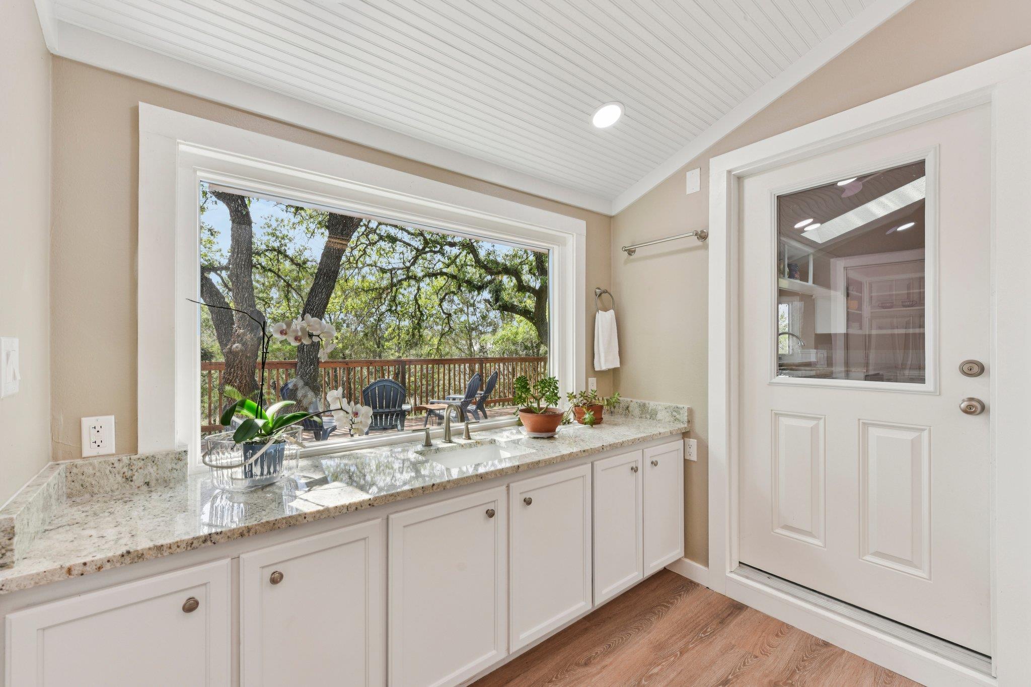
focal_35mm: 14
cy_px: 344
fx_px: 401
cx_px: 516
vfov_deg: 81.2
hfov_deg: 104.3
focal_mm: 14
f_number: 8
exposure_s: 1/50
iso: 100
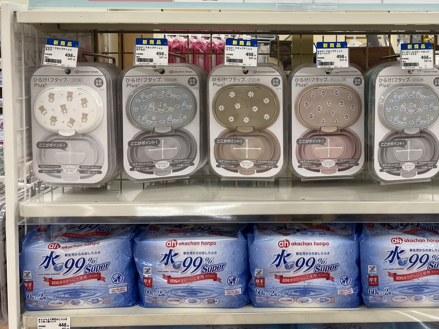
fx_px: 545
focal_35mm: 43
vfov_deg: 33.1
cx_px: 301
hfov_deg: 43.1
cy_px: 92
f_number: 1.8
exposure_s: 1/120
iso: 32
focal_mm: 3.99
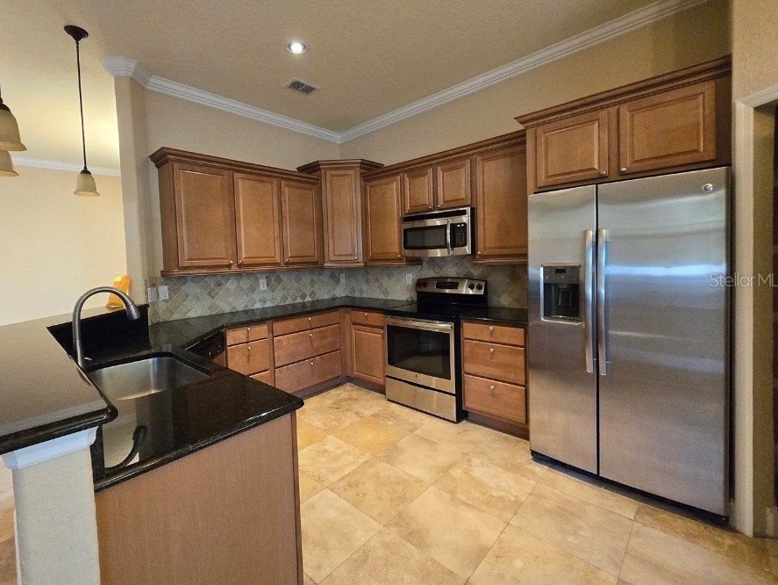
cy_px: 279
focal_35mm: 15
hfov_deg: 97.7
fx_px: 337
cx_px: 343
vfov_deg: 81.7
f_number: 2.2
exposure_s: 1/60
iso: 500
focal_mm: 1.7
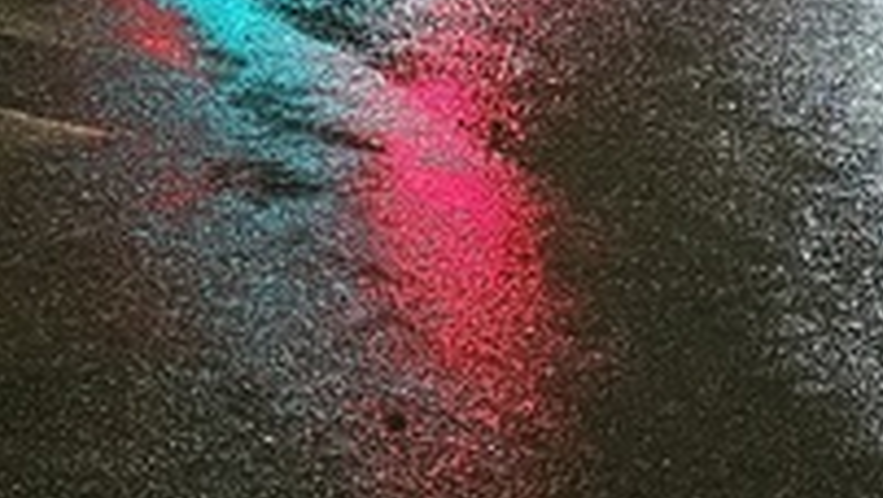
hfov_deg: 16.6
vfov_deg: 9.1
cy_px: -454
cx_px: 831
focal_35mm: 127
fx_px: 2976
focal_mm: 6.3
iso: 640
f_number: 1.7
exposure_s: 1/24
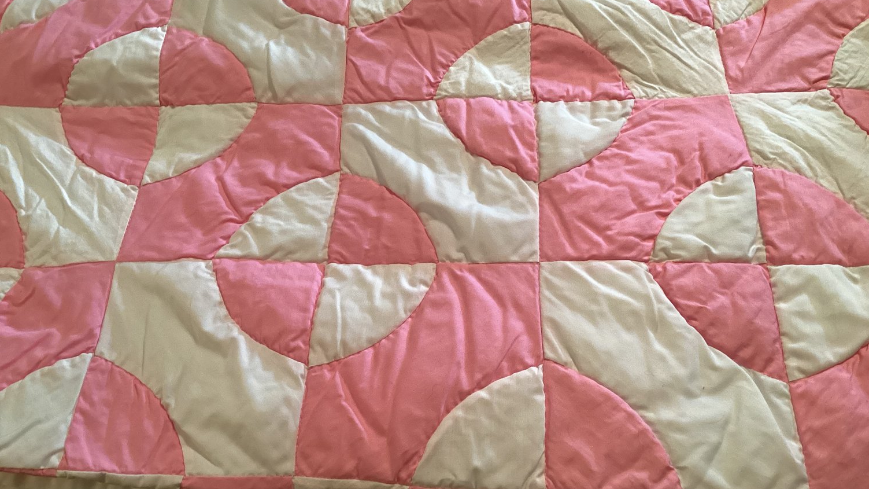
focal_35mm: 34
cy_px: 255
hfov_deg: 58.0
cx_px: 434
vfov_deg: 34.6
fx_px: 783
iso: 250
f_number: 2.4
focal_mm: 3.3
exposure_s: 1/60
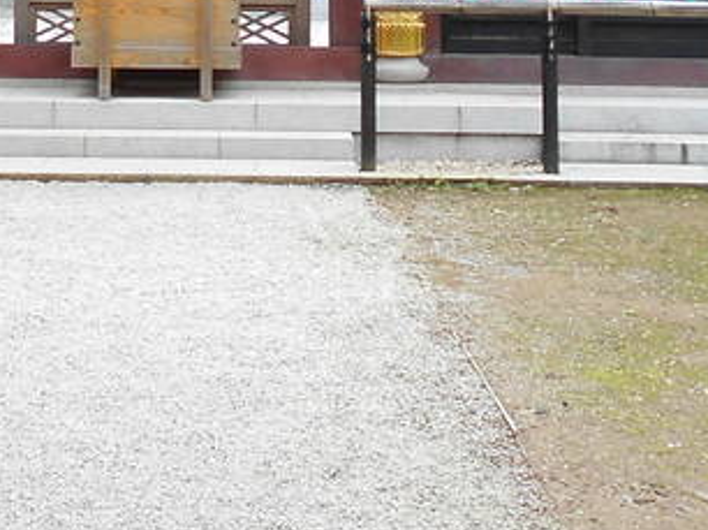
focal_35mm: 102
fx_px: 2085
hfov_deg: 19.0
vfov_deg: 13.4
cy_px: -326
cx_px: 120
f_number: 3.2
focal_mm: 4.6
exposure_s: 1/160
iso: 80
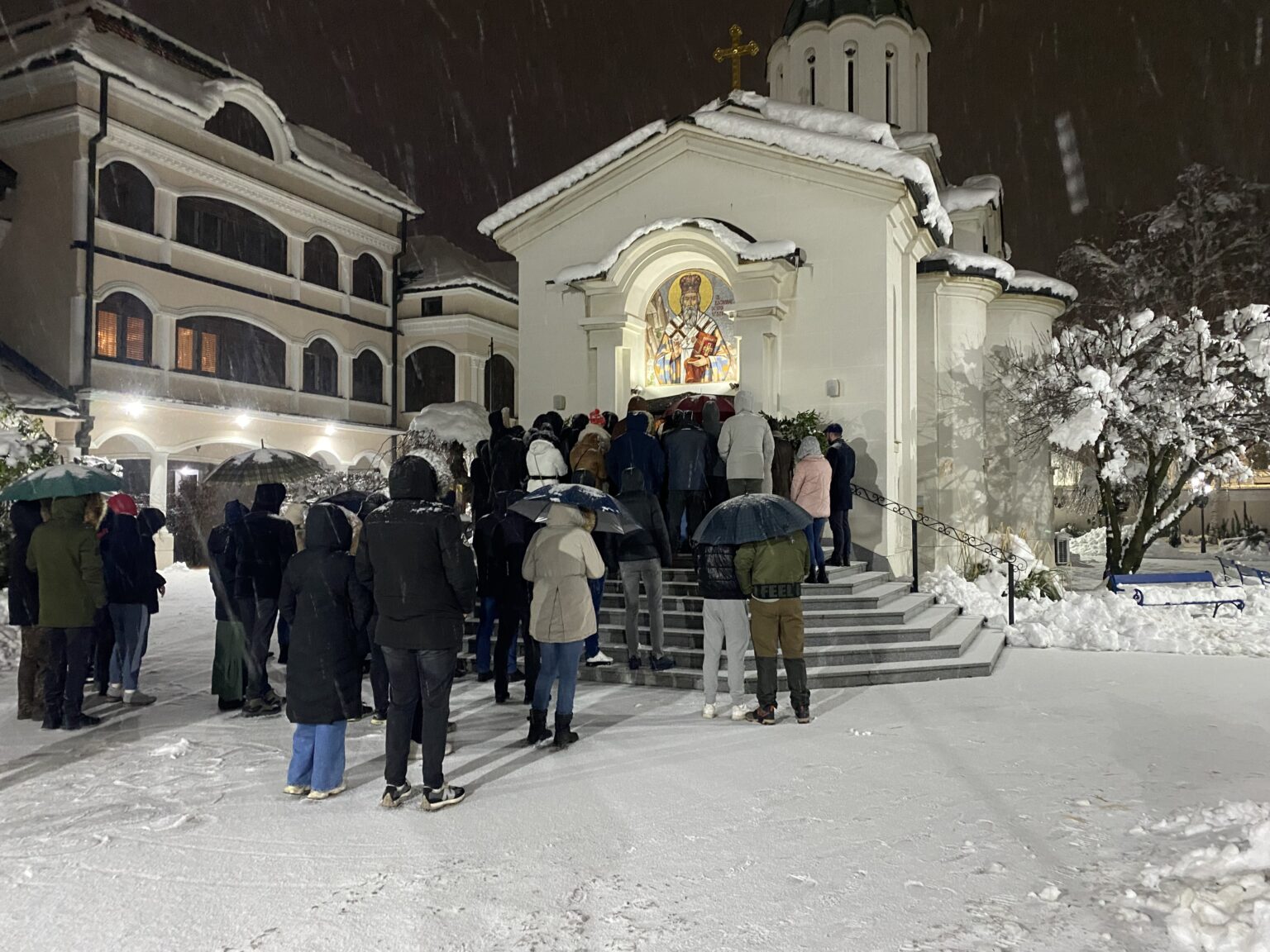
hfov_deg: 67.3
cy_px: 476
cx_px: 635
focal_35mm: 26
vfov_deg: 53.1
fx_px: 954
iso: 500
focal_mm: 4.25
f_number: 1.8
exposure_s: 1/25
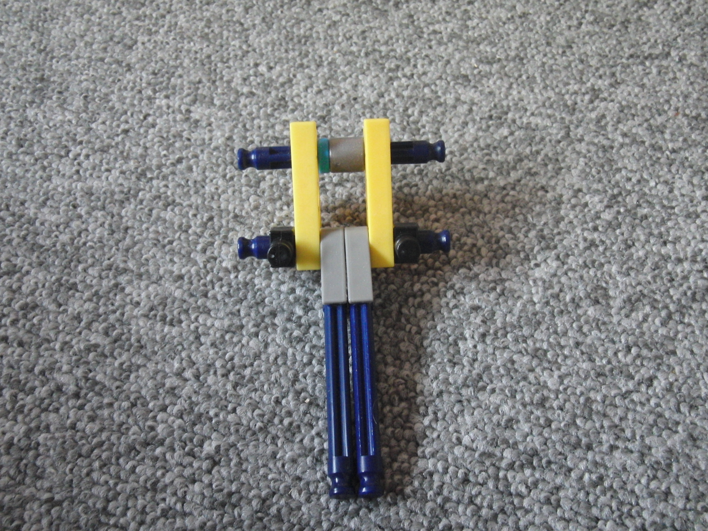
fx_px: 777
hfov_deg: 49.0
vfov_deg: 37.7
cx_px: 354
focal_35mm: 38
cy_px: 266
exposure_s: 1/40
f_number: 3.9
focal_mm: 6.66
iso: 400
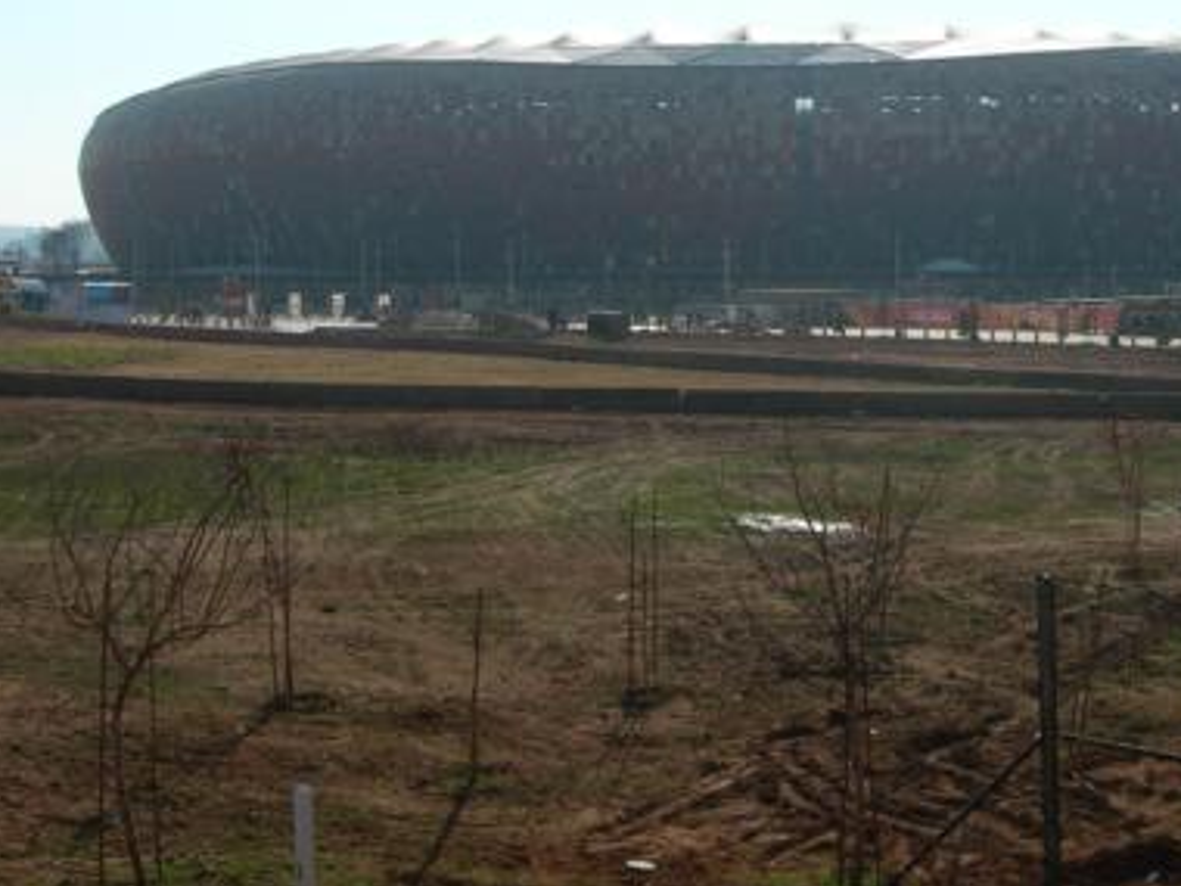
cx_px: 870
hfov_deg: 29.8
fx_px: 2183
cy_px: 264
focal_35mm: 64
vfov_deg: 22.8
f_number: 4.8
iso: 50
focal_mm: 7.8
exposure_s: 1/984
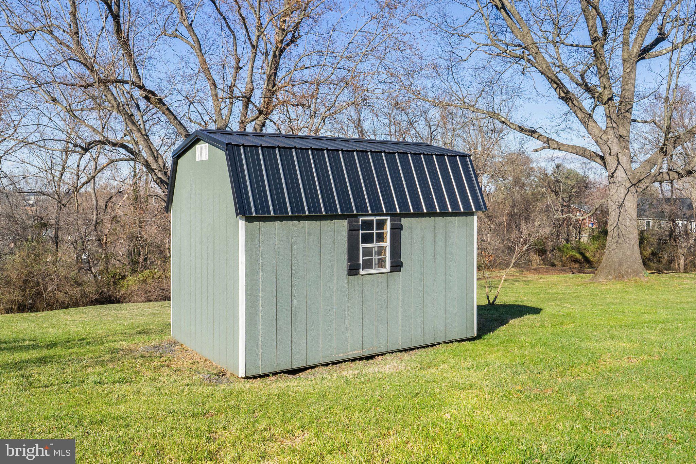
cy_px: 232
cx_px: 348
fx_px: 580
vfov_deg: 43.6
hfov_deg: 61.9
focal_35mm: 30
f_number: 8
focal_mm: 20
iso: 800
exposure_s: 1/2000
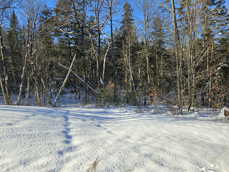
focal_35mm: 23
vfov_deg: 58.9
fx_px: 152
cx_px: 114
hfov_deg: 73.9
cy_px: 86
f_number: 1.8
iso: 40
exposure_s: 1/2000
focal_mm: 5.4
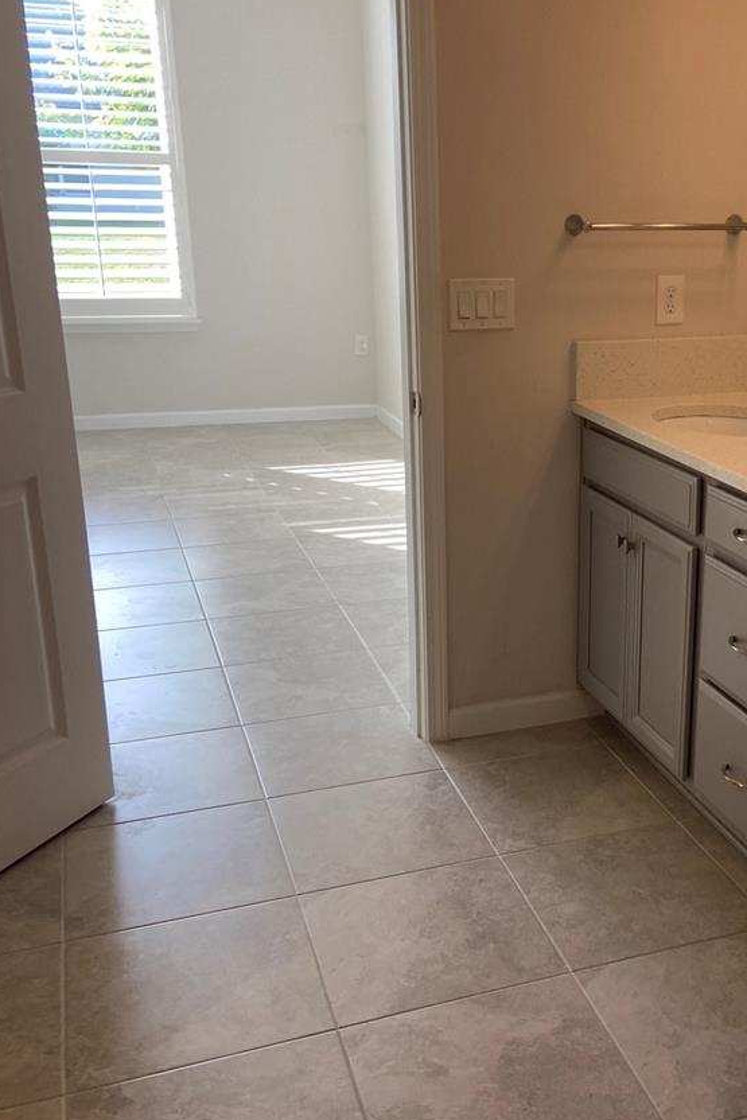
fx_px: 1213
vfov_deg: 49.5
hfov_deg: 33.4
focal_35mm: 39
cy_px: 579
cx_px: 577
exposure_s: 1/120
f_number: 1.8
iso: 80
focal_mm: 4.25
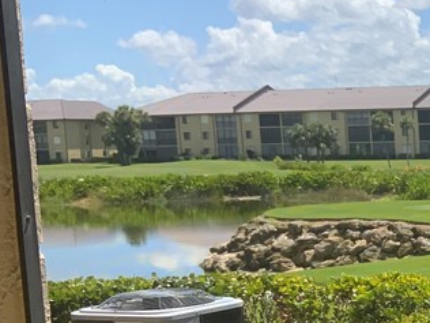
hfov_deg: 18.3
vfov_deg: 15.4
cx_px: 665
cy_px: 323
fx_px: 1168
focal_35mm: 94
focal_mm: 3
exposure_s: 1/1015
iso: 16
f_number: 1.8
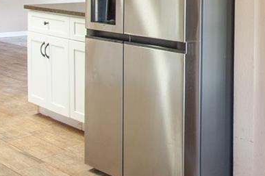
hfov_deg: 27.3
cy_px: -16
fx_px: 456
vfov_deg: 20.8
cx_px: 341
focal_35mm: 62
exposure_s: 1/4
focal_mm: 10
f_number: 10
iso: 400
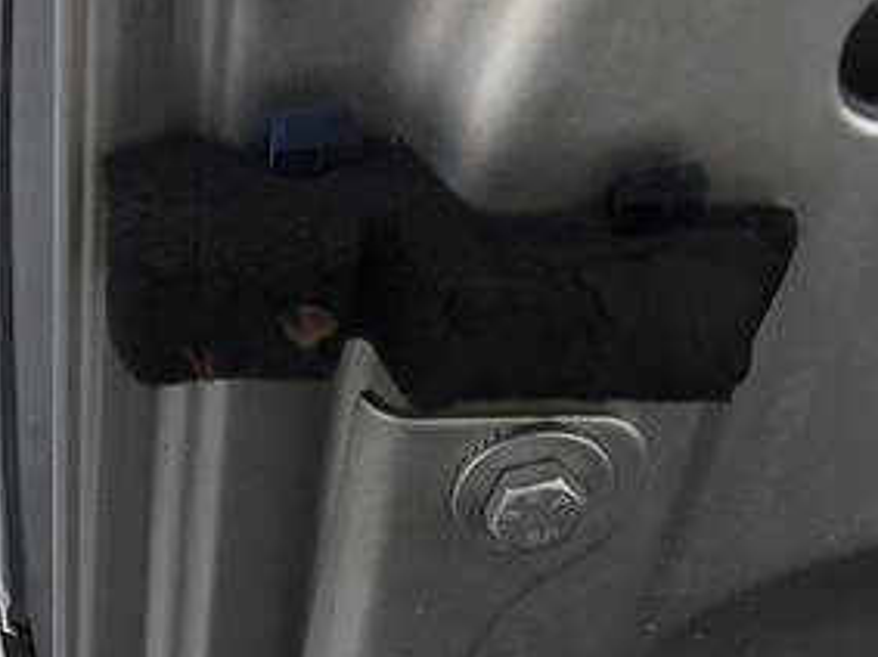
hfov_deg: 23.8
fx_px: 2079
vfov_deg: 16.7
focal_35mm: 82
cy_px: 924
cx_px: 388
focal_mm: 4.2
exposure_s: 1/646
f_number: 2.2
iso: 25
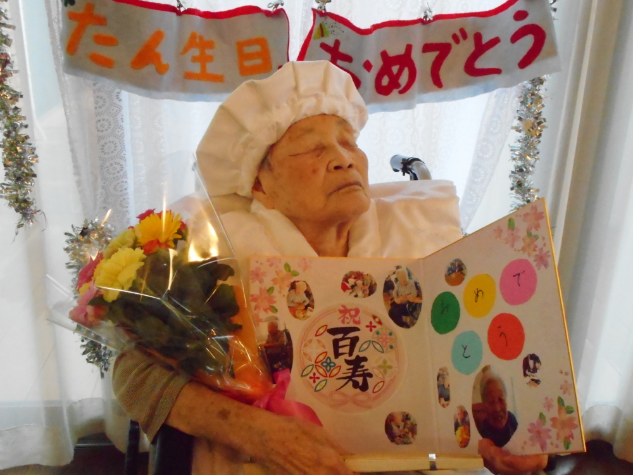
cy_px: 238
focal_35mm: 39
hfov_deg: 47.9
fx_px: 713
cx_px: 316
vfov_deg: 36.8
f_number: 4.5
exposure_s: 1/80
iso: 1600
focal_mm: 6.9
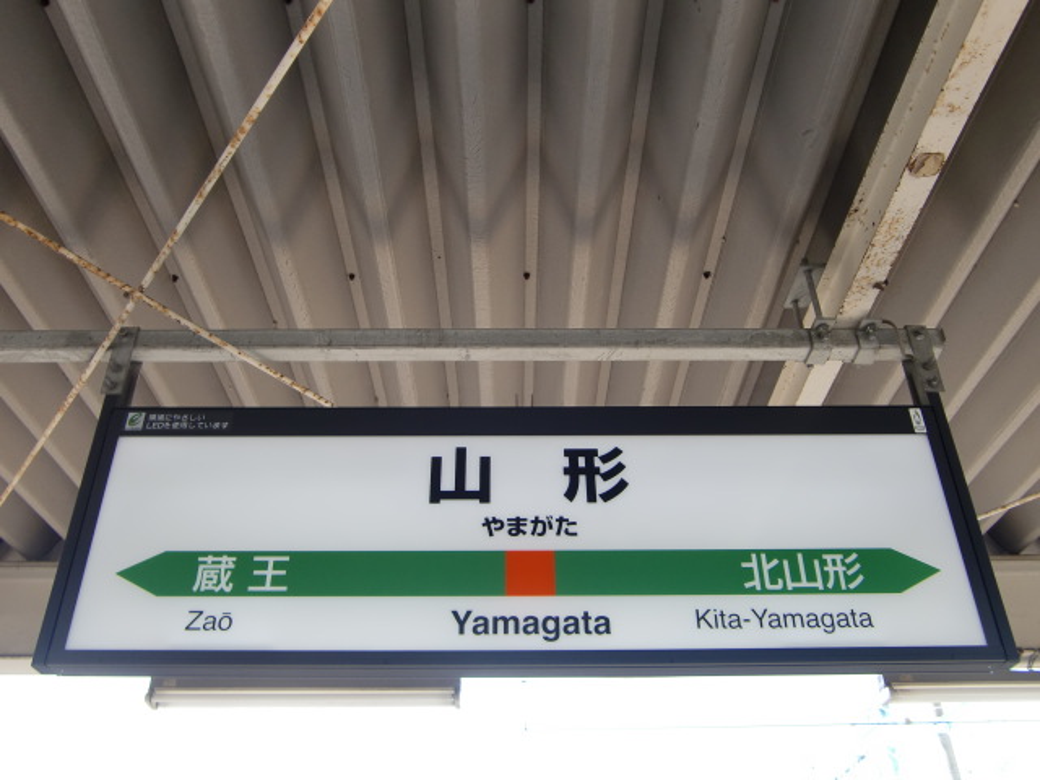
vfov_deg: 42.9
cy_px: 390
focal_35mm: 33
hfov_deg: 55.4
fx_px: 991
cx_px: 520
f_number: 2.7
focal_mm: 5.8
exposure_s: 1/160
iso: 64
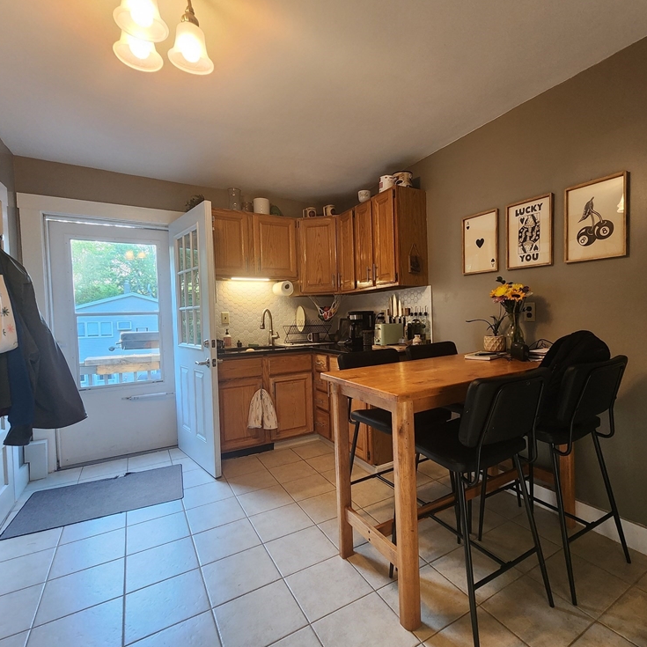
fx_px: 338
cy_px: 328
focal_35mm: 16
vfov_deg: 87.4
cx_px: 369
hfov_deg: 86.9
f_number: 2.2
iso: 200
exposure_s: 1/60
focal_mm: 2.2
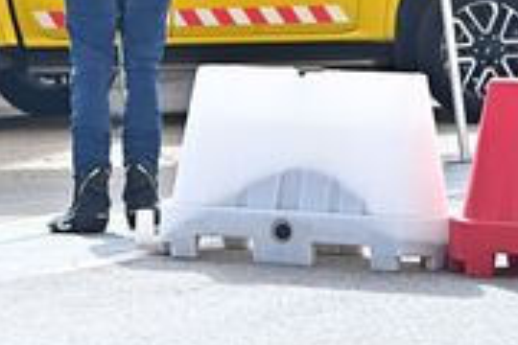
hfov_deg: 6.6
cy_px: -60
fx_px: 4489
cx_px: 250
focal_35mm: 312
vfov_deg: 4.4
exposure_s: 1/1000
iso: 1600
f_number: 10
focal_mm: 125
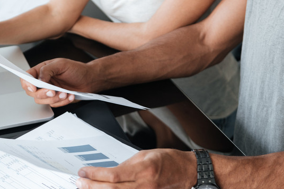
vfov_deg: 14.1
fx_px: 766
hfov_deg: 21.0
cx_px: 106
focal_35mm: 97
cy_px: 121
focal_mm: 52
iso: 400
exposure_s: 1/160
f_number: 3.2
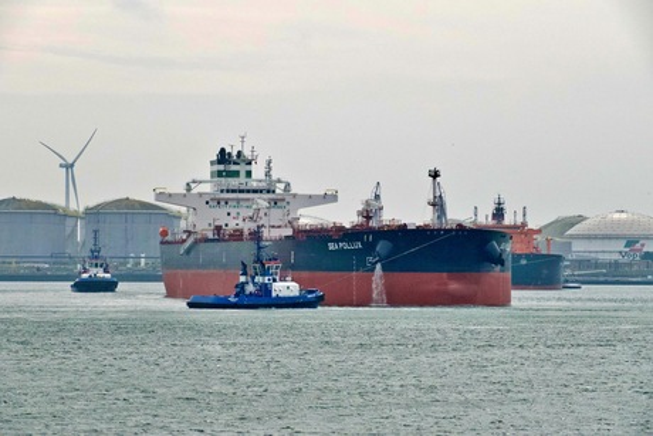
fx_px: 3211
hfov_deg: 11.6
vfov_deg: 7.8
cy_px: 218
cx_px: 326
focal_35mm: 177
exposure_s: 1/5000
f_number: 7.1
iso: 800
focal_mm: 64.84
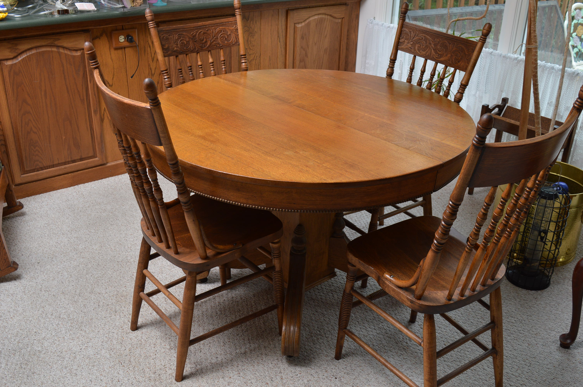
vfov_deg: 36.8
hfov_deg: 53.2
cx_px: 292
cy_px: 194
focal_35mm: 36
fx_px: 582
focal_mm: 24
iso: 200
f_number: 5.6
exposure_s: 1/80
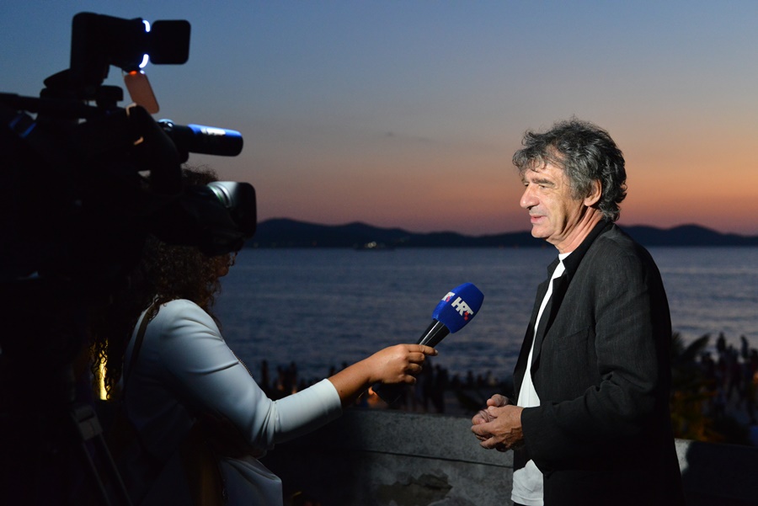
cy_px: 253
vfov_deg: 27.0
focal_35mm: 50
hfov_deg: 39.6
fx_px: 1053
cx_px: 379
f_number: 4
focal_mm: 50
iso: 4000
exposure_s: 1/320
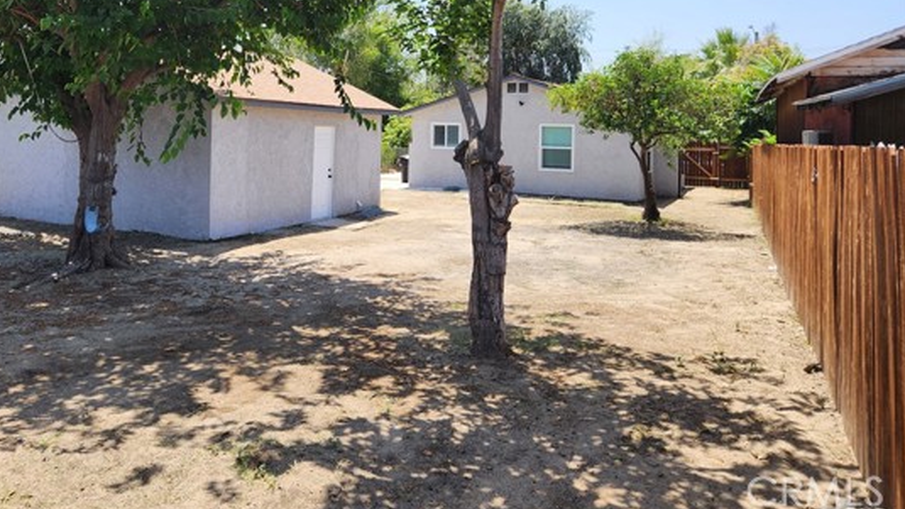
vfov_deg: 37.7
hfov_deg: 63.8
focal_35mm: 30
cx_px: 370
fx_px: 720
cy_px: 110
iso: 20
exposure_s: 1/829
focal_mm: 5.4
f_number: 1.8
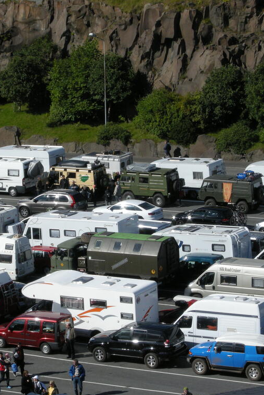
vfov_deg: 11.9
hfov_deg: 8.0
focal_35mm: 172
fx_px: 1892
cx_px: 146
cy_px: 198
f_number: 7.3
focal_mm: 26.3
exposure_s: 1/424
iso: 100
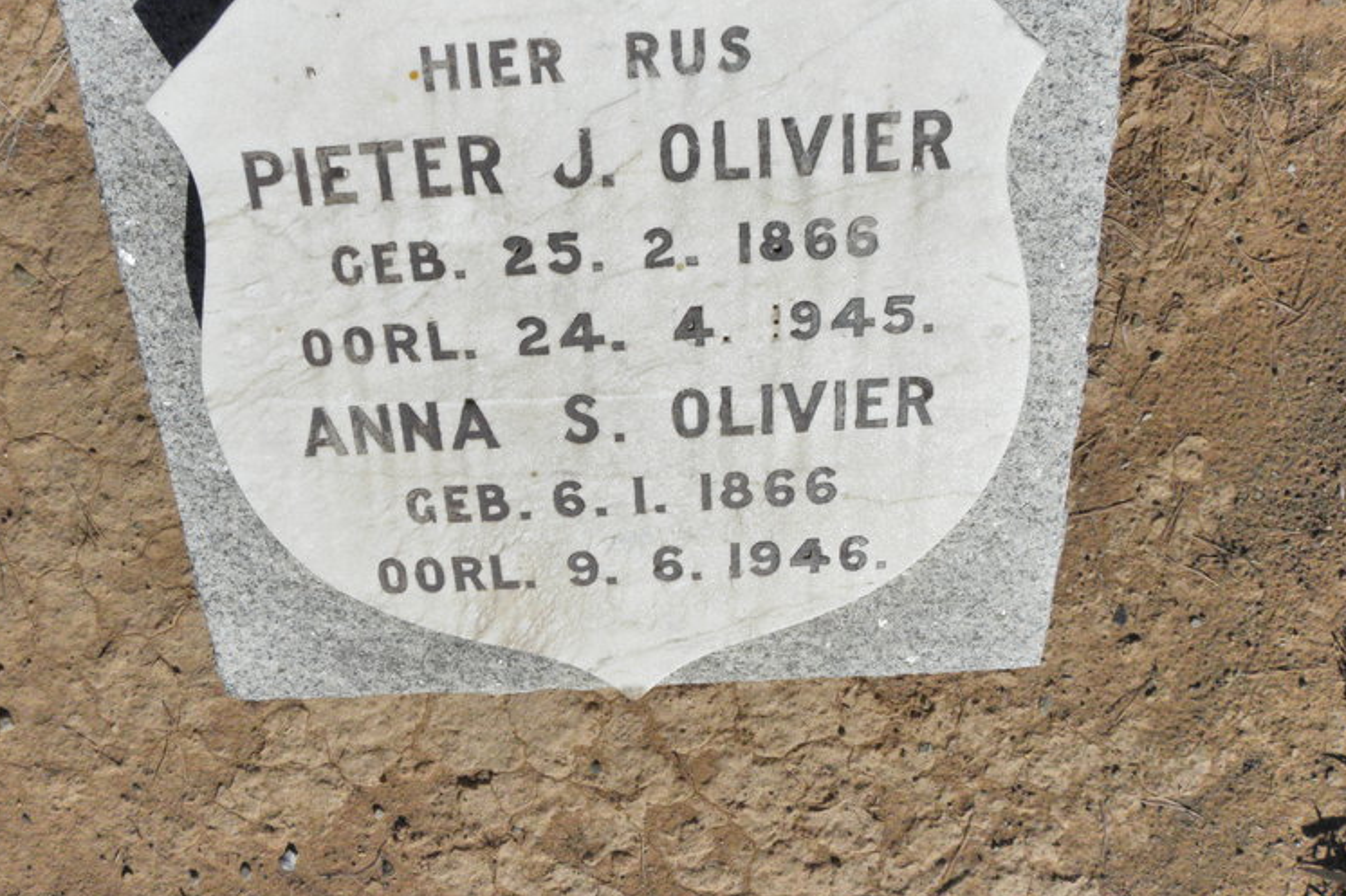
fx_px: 1084
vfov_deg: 44.8
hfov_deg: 63.6
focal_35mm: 29
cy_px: 391
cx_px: 642
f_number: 6.3
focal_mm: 4.6
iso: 200
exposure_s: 1/2000
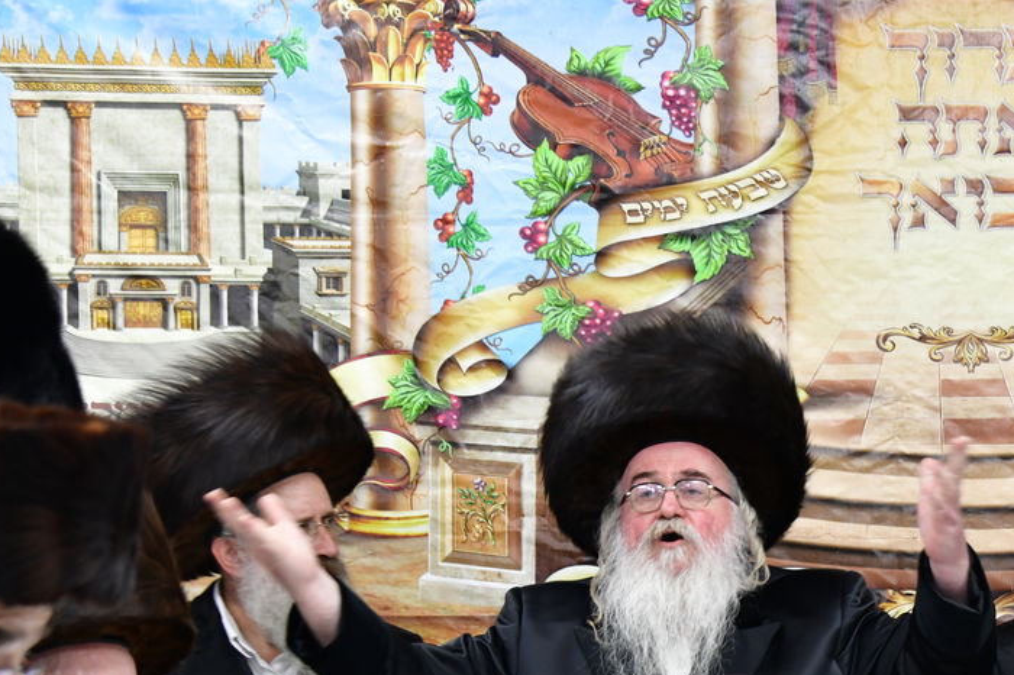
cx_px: 950
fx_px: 3491
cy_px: 583
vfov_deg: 11.0
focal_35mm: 124
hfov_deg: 16.3
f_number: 5.6
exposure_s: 1/100
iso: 2000
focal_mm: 62
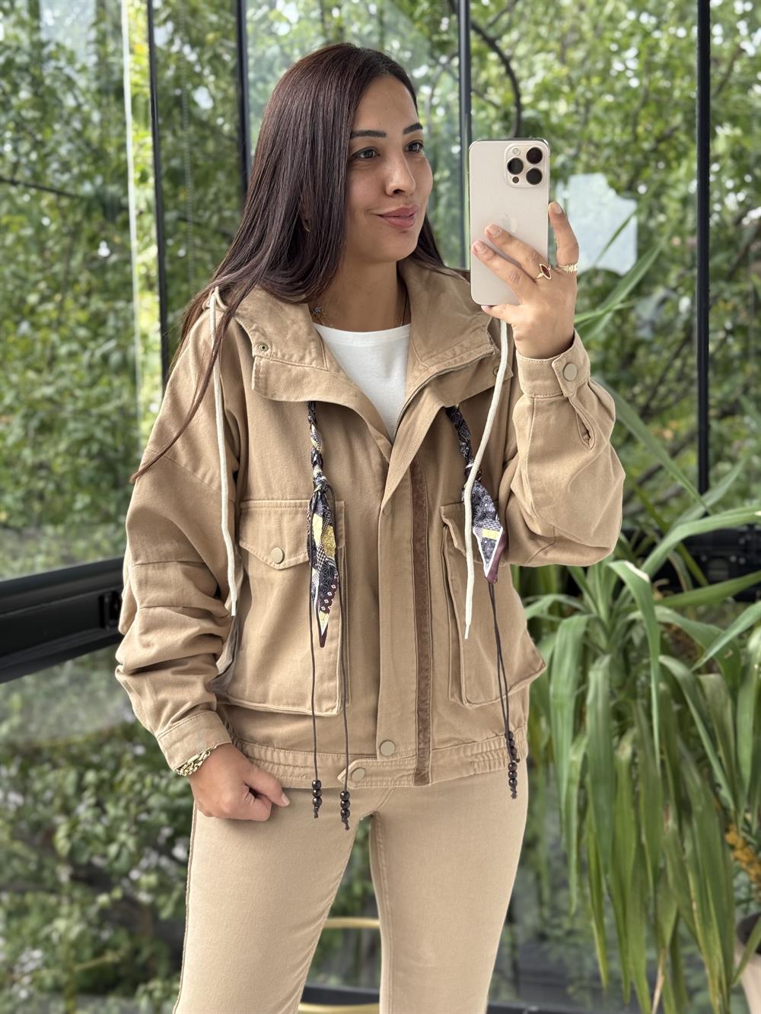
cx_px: 380
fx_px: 1407
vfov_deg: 39.7
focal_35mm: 48
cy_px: 507
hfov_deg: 30.3
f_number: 1.78
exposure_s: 1/233
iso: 80
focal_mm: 6.76
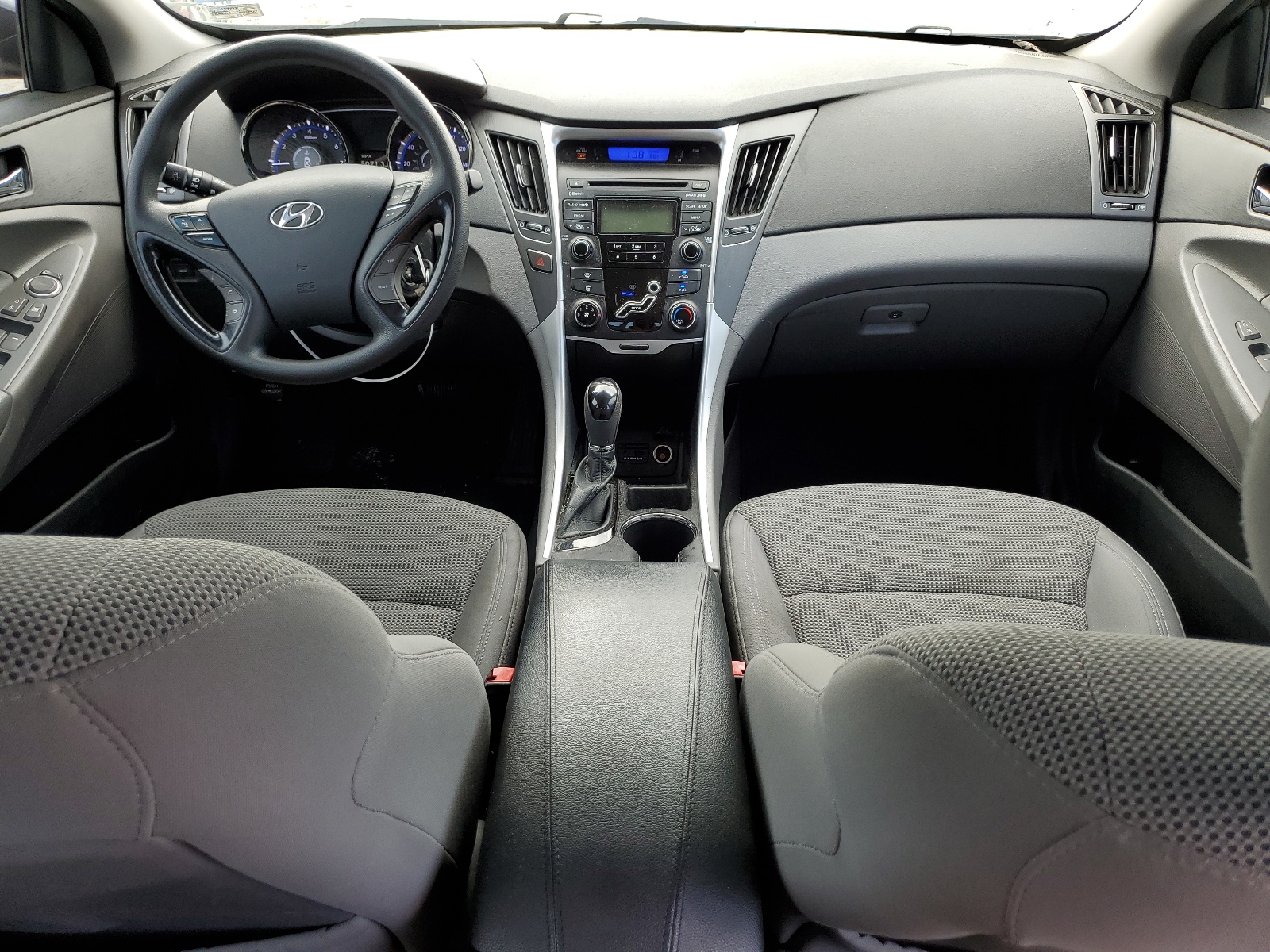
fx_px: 954
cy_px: 476
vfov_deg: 53.1
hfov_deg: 67.3
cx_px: 635
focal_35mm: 26
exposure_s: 1/185
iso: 50
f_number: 1.5
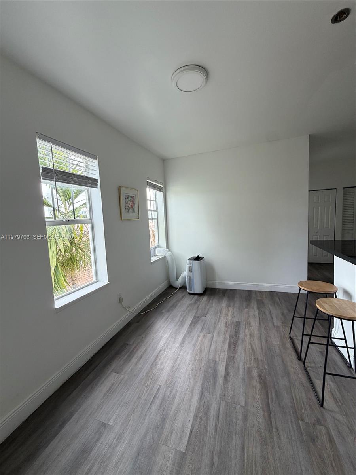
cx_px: 178
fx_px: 192
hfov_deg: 85.7
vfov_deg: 102.1
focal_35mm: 14
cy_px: 238
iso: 100
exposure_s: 1/121
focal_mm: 2.22
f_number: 2.2
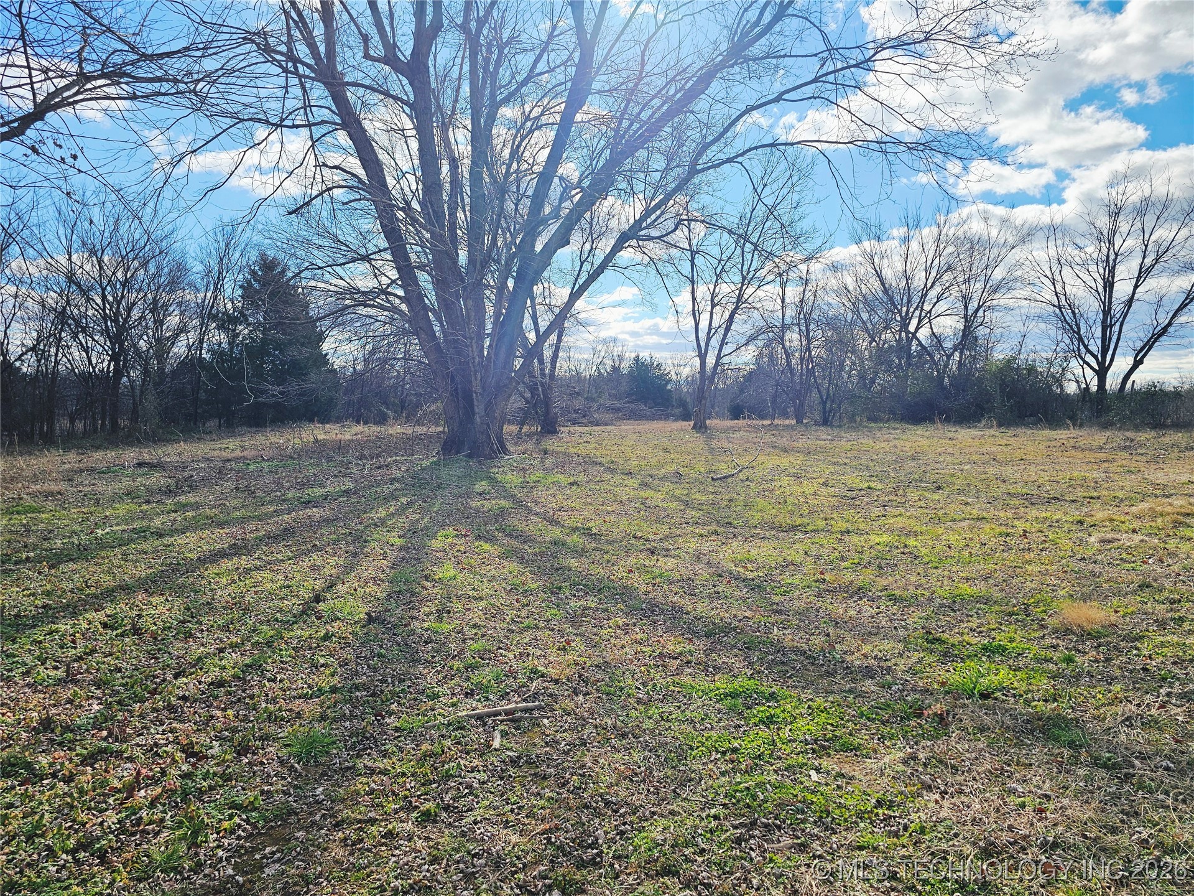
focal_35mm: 23
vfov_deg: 58.9
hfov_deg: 73.9
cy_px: 448
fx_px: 793
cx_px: 597
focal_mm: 6.3
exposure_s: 1/1429
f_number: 1.7
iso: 16
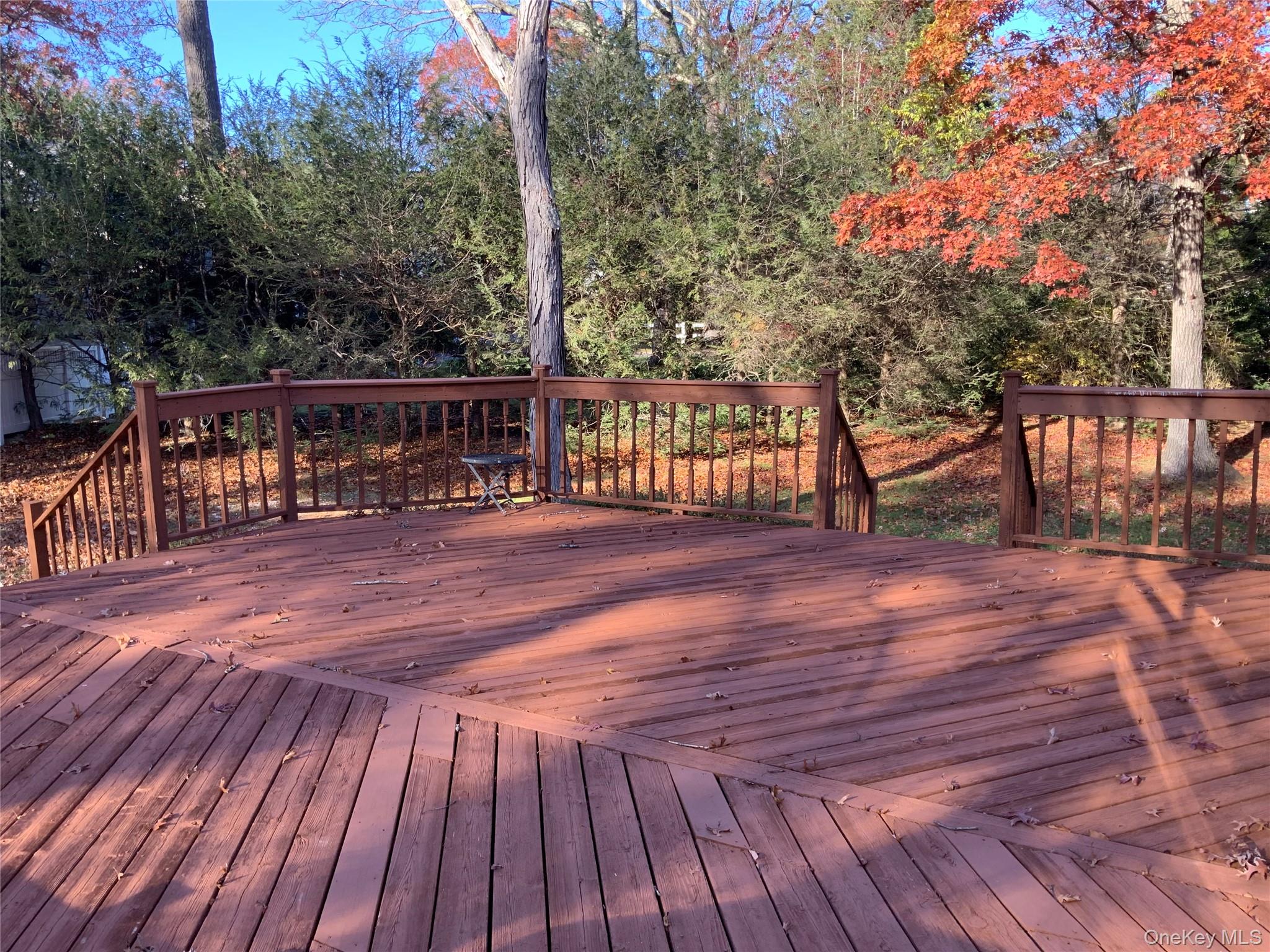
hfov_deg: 61.7
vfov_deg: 48.2
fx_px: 1064
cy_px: 476
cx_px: 635
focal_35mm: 29
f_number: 1.8
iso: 16
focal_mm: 3
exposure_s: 1/127
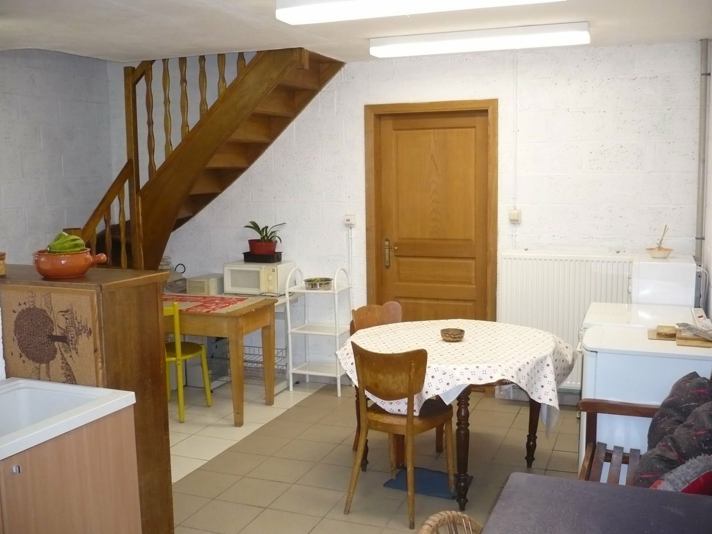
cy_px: 267
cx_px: 356
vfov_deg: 40.7
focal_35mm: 35
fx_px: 720
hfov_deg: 52.6
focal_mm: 5.8
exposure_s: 1/30
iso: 320
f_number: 2.8
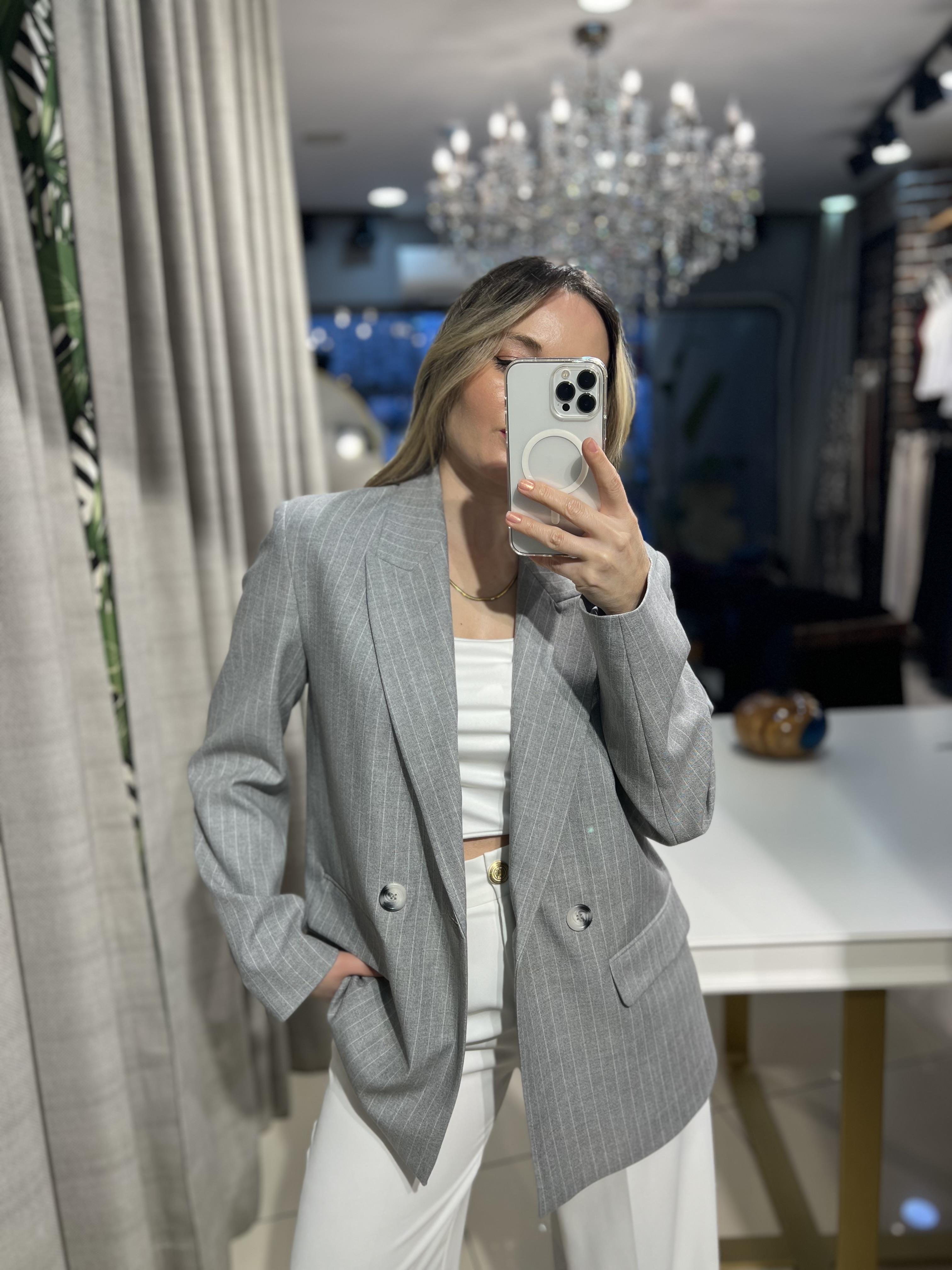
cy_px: 635
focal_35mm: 26
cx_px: 476
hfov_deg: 53.1
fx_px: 953
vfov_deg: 67.3
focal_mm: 5.7
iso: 32
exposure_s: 1/106
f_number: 1.5
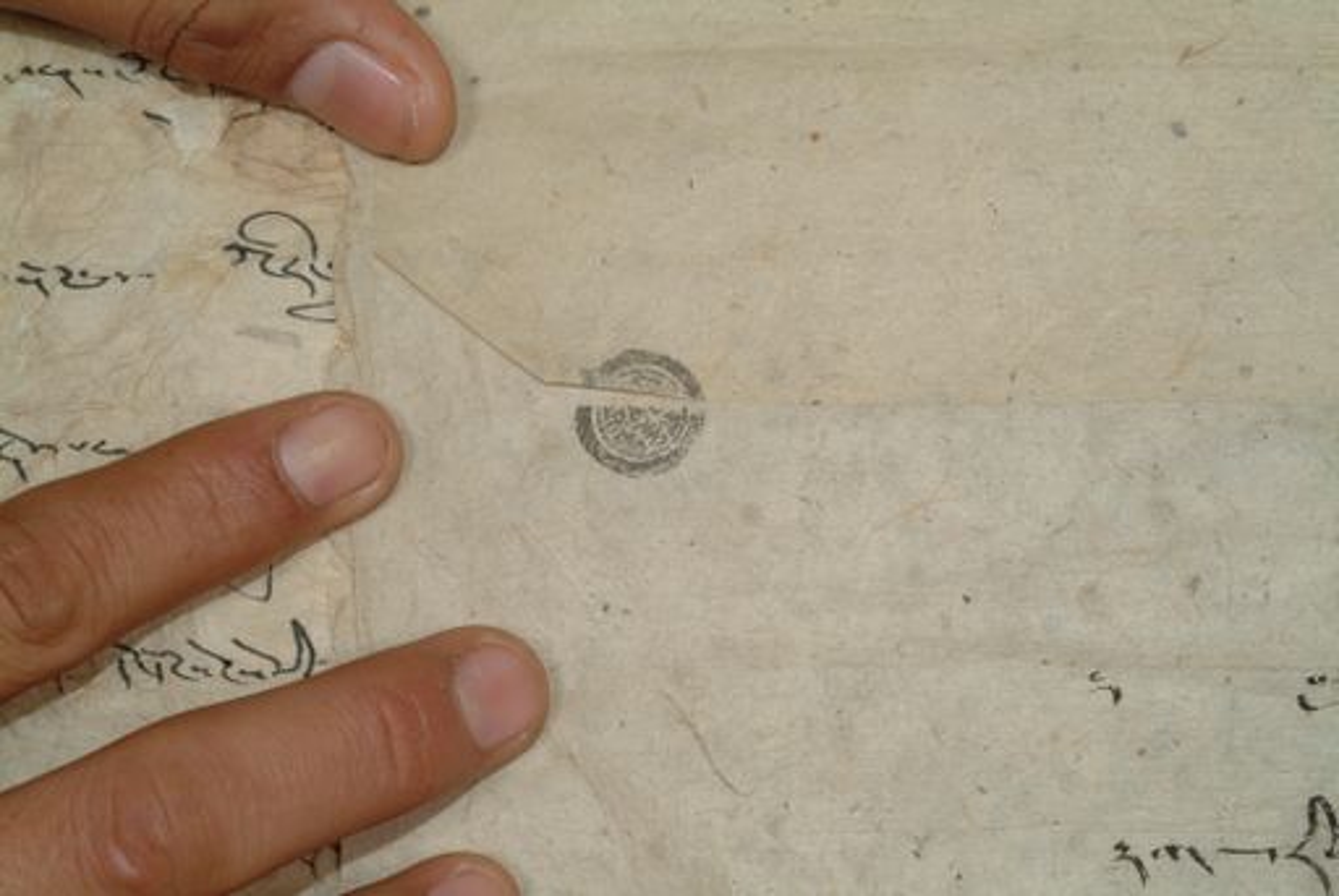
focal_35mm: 88
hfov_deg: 23.0
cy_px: 448
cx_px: 670
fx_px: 3296
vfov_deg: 15.5
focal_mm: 59
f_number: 16
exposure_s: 1/20
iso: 160
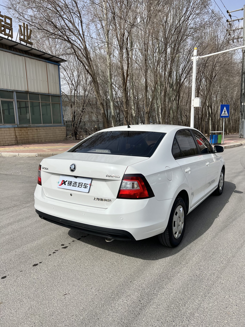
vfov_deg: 67.3
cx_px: 122
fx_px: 245
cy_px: 164
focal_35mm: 26
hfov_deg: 53.1
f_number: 1.5
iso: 50
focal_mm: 5.7
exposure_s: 1/6993
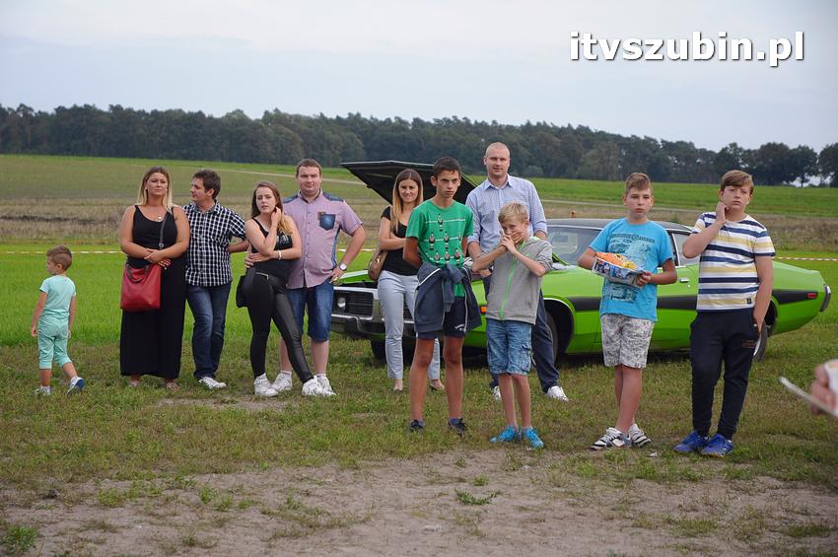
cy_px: 278
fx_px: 2442
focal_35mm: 105
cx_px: 419
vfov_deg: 13.0
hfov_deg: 19.5
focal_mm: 70
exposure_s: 1/320
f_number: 4.5
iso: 400
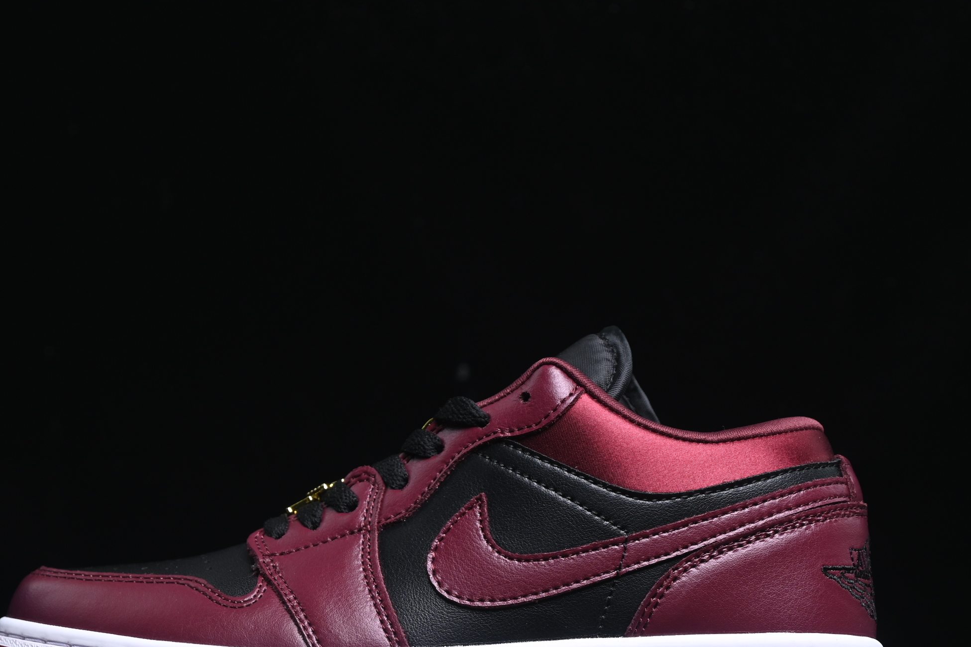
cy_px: 448
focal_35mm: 107
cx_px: 454
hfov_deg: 19.1
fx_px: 2886
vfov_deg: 12.8
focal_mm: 50
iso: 160
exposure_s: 1/50
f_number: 6.3
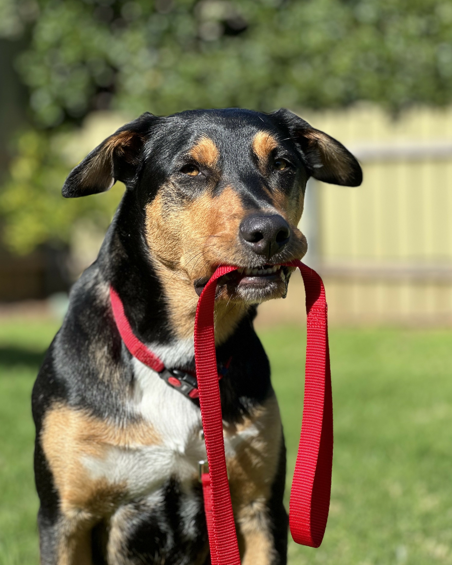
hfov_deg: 18.9
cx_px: 227
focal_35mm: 81
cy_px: 267
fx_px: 1354
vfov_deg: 23.6
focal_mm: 9
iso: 32
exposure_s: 1/359
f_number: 2.8
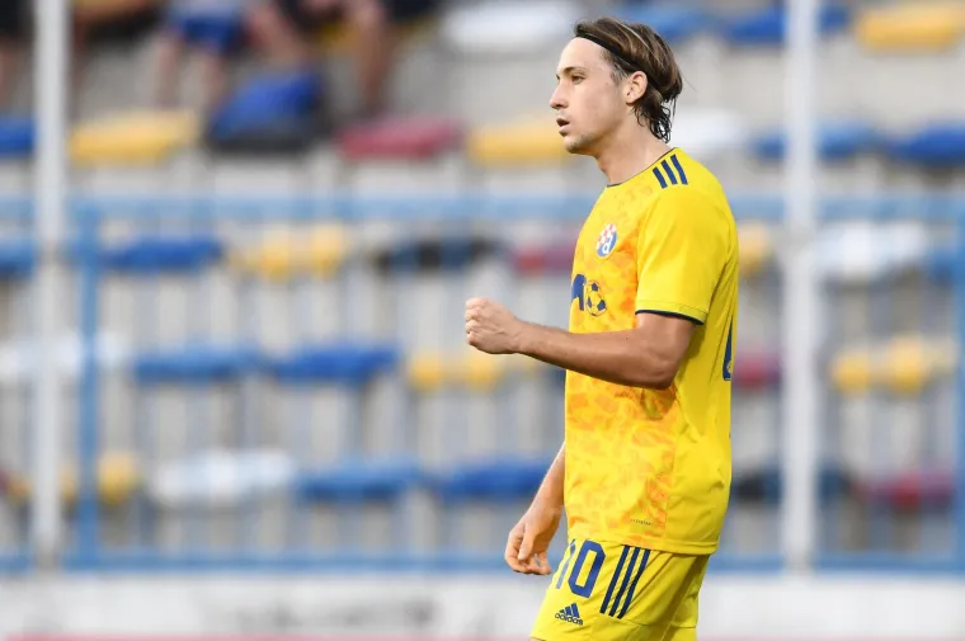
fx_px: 10711
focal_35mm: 400
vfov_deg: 3.4
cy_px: 320
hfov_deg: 5.2
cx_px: 482
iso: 1250
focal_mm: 400
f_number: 2.8
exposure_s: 1/1250
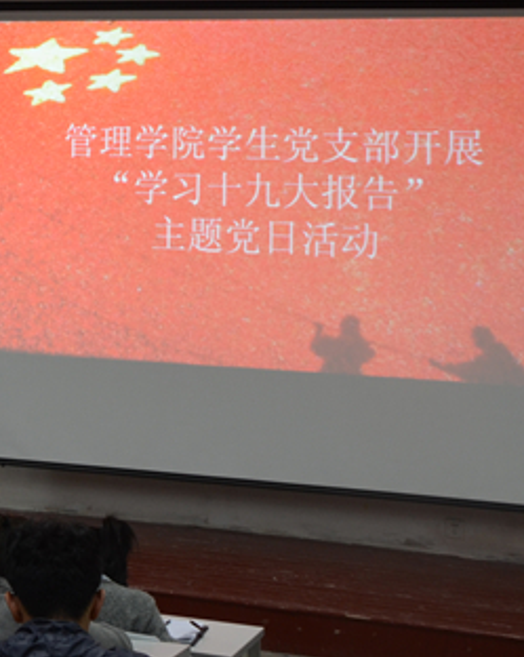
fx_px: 1223
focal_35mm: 63
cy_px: 322
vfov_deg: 30.0
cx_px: 11
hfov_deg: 23.3
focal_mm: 28
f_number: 5.6
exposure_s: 1/25
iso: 400
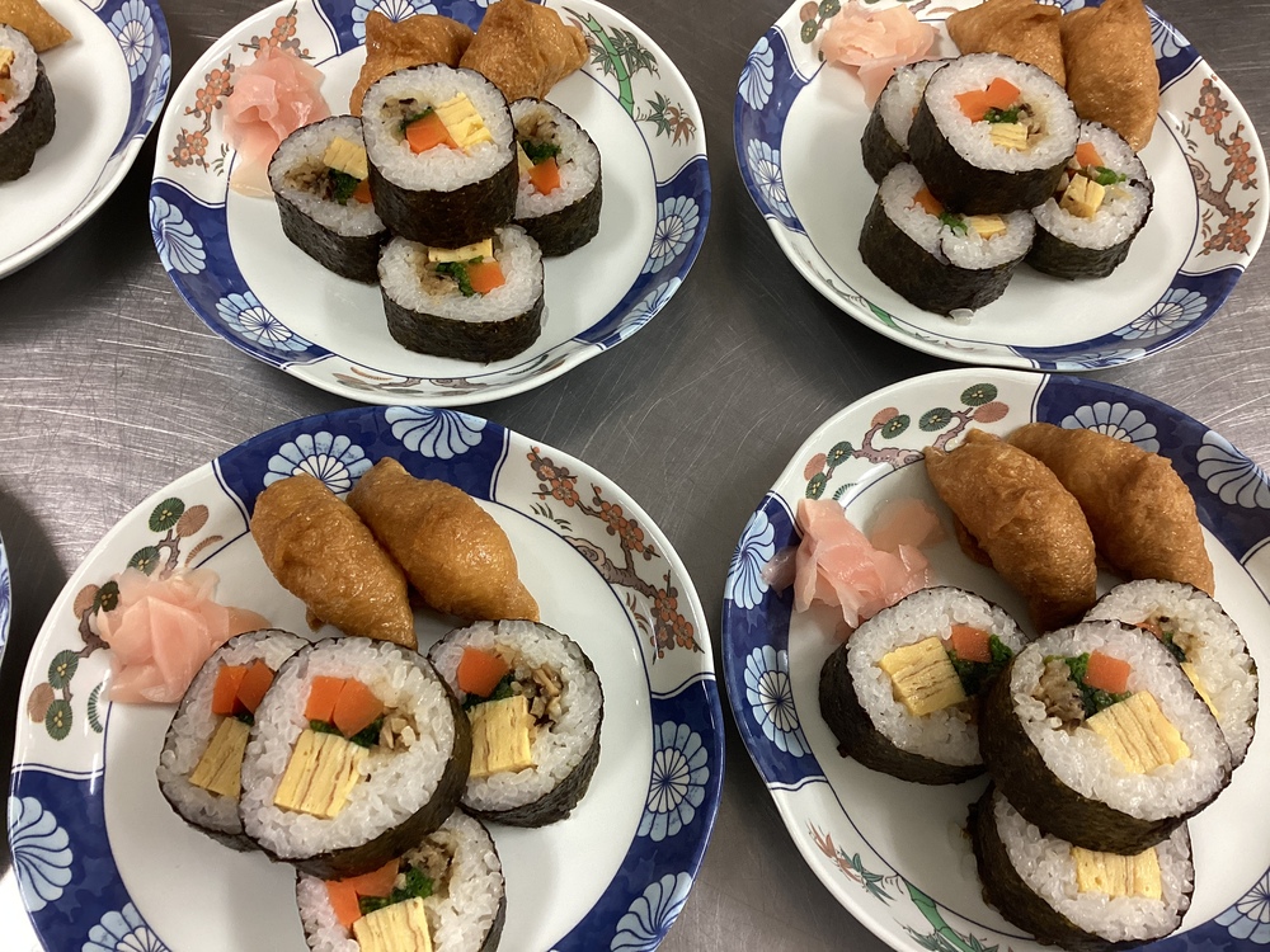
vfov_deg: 45.4
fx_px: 1137
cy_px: 476
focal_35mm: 31
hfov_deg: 58.4
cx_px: 635
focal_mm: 3.3
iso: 125
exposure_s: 1/50
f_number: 2.4
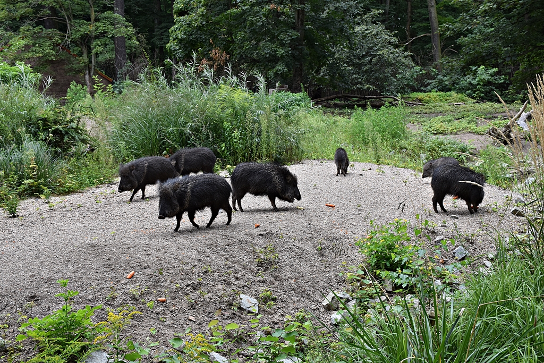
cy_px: 182
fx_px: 680
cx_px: 272
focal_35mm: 45
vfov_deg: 29.9
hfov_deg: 43.6
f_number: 7.1
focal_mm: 30
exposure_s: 1/200
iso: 400
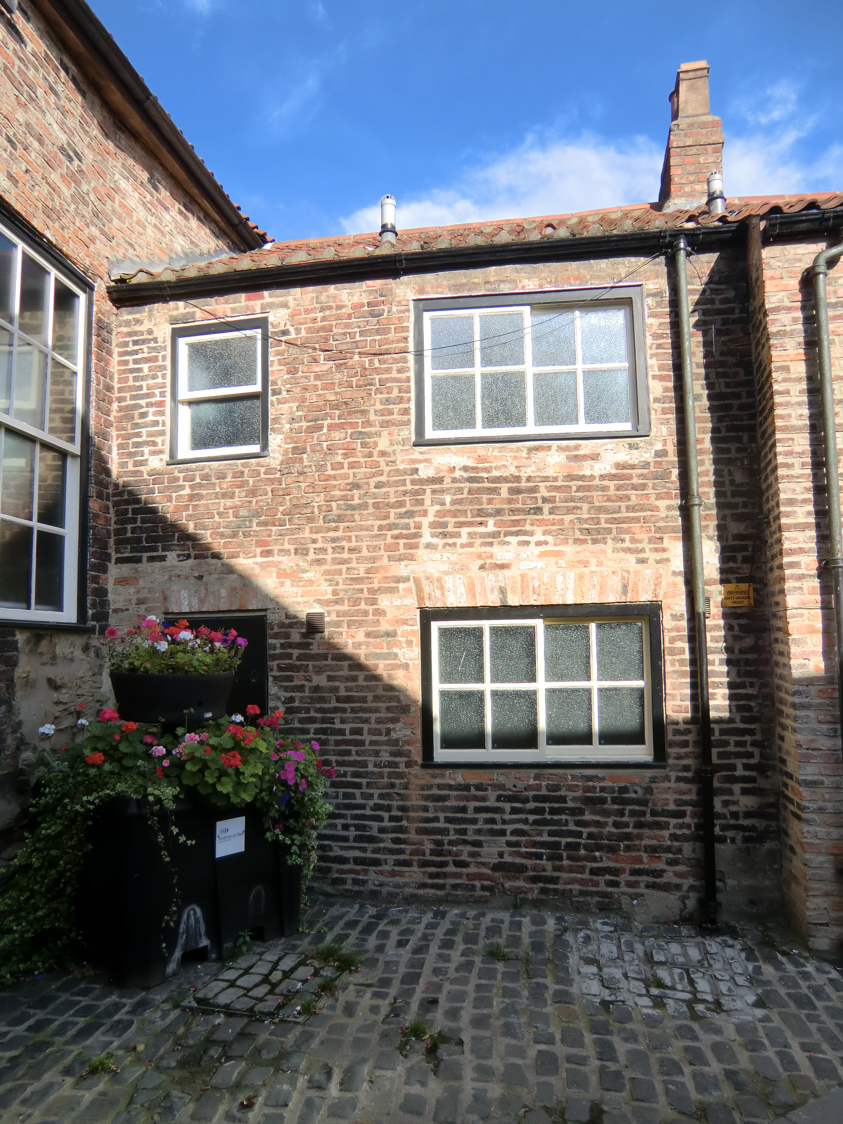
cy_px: 562
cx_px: 422
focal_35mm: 24
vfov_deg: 71.6
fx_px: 779
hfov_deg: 56.8
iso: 64
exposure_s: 1/500
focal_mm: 4.3
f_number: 3.2
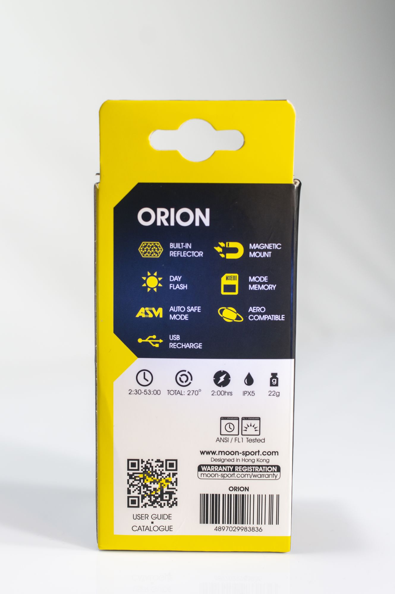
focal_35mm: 52
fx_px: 866
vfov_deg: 37.9
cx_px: 198
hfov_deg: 25.7
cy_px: 297
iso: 200
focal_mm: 35
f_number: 5
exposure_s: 1/30
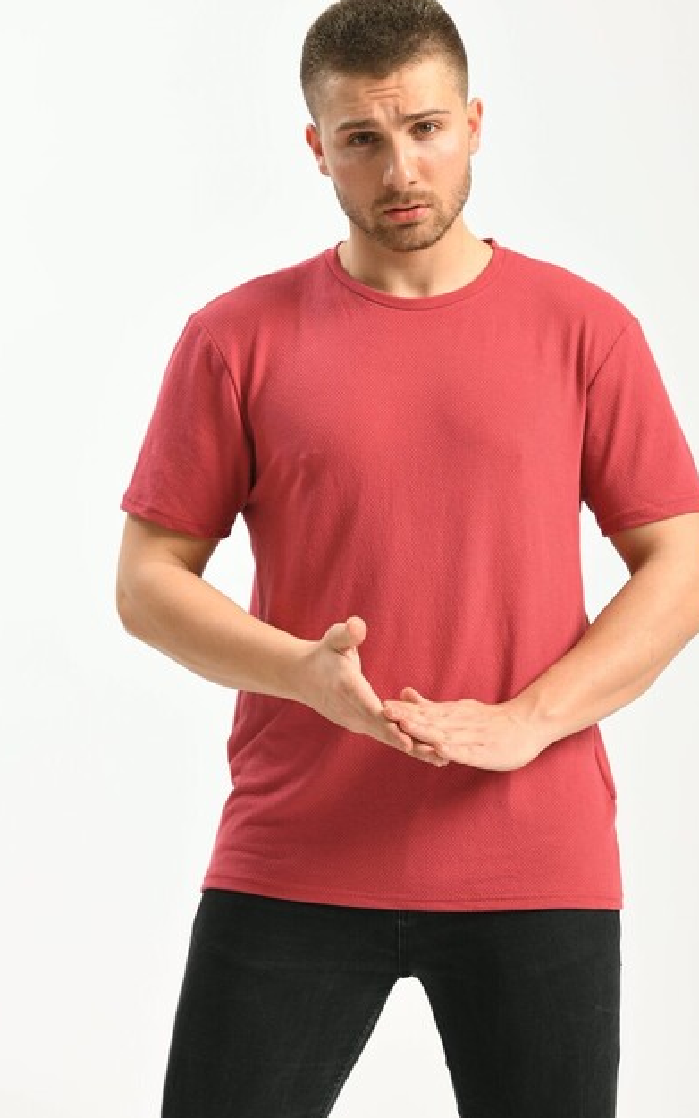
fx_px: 4843
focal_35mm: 159
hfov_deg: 8.3
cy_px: 556
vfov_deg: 13.2
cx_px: 395
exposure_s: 1/160
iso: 100
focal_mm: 130
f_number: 5.6
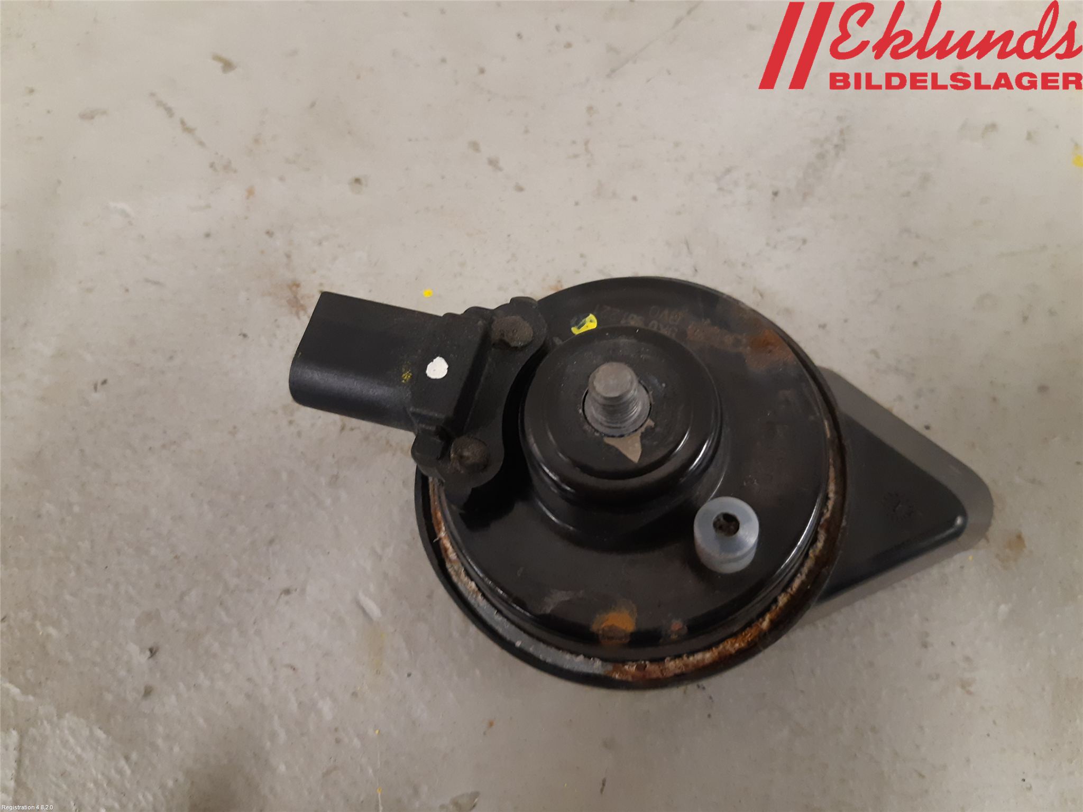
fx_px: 813
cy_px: 406
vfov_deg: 53.1
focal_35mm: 26
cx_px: 542
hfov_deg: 67.3
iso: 200
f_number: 1.7
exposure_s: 1/40
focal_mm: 3.93
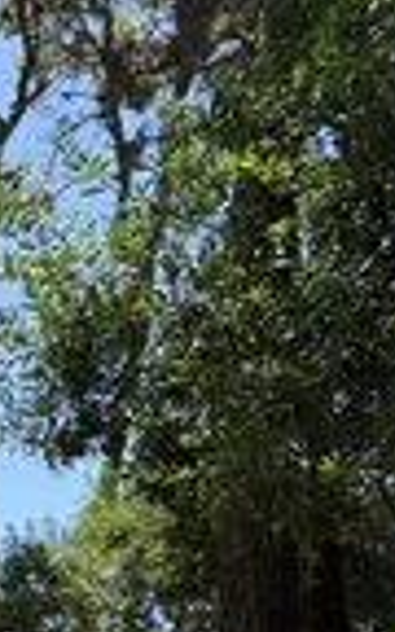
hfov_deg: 14.0
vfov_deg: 26.0
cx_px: -399
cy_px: 496
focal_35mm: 78
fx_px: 1343
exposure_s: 1/831
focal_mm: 6.76
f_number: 1.78
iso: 100
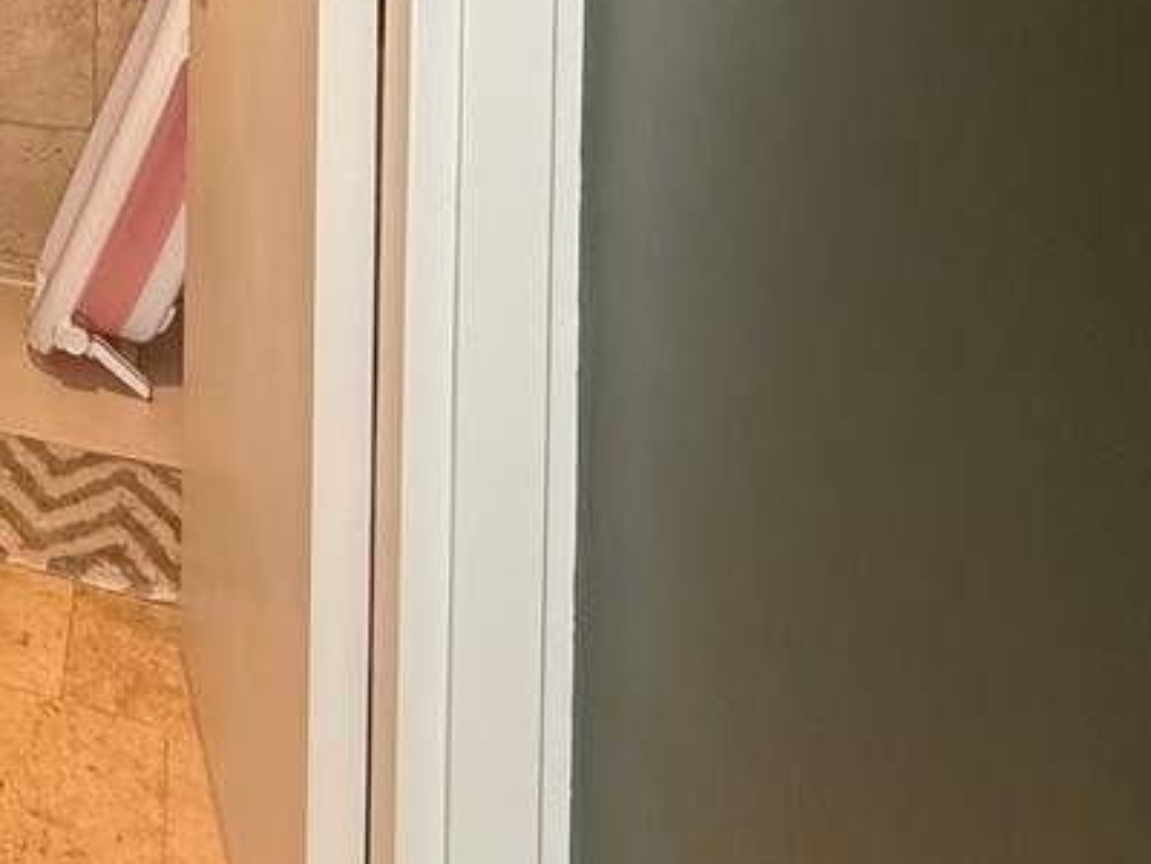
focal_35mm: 42
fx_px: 1397
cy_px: -222
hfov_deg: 30.8
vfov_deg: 28.8
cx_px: -463
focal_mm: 2.22
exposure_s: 1/50
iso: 250
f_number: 2.2
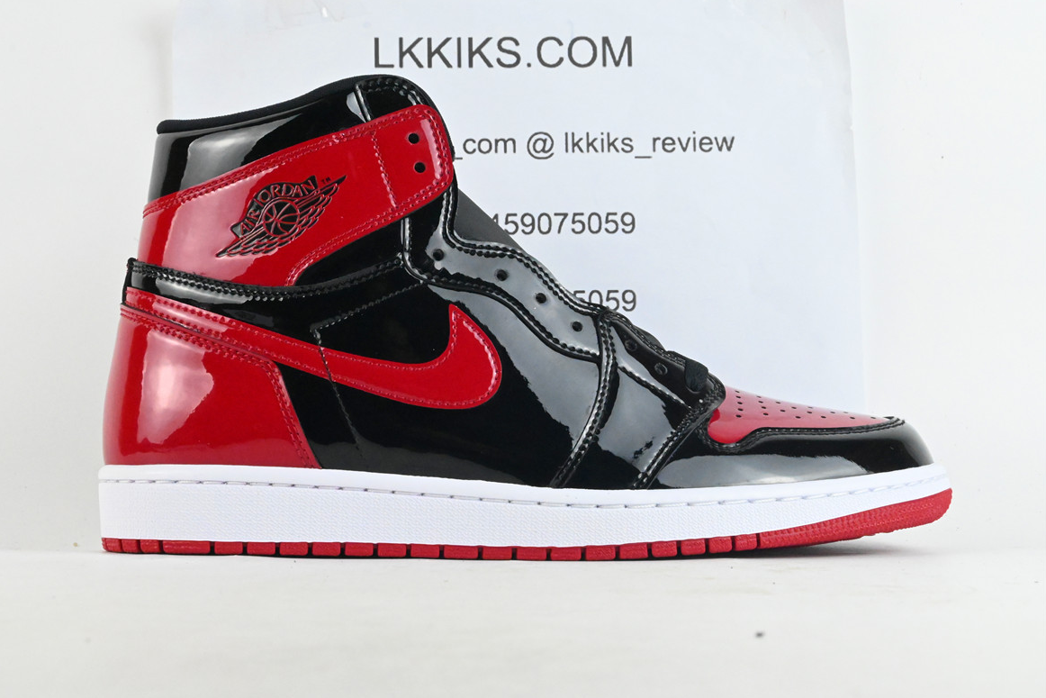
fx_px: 1846
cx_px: 509
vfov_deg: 21.4
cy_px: 348
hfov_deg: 31.6
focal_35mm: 64
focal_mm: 41
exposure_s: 1/160
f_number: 14
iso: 6400
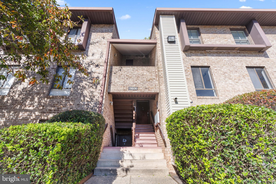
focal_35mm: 16
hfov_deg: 96.7
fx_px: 123
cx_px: 138
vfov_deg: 73.7
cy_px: 92
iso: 160
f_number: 8
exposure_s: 1/100
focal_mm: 16
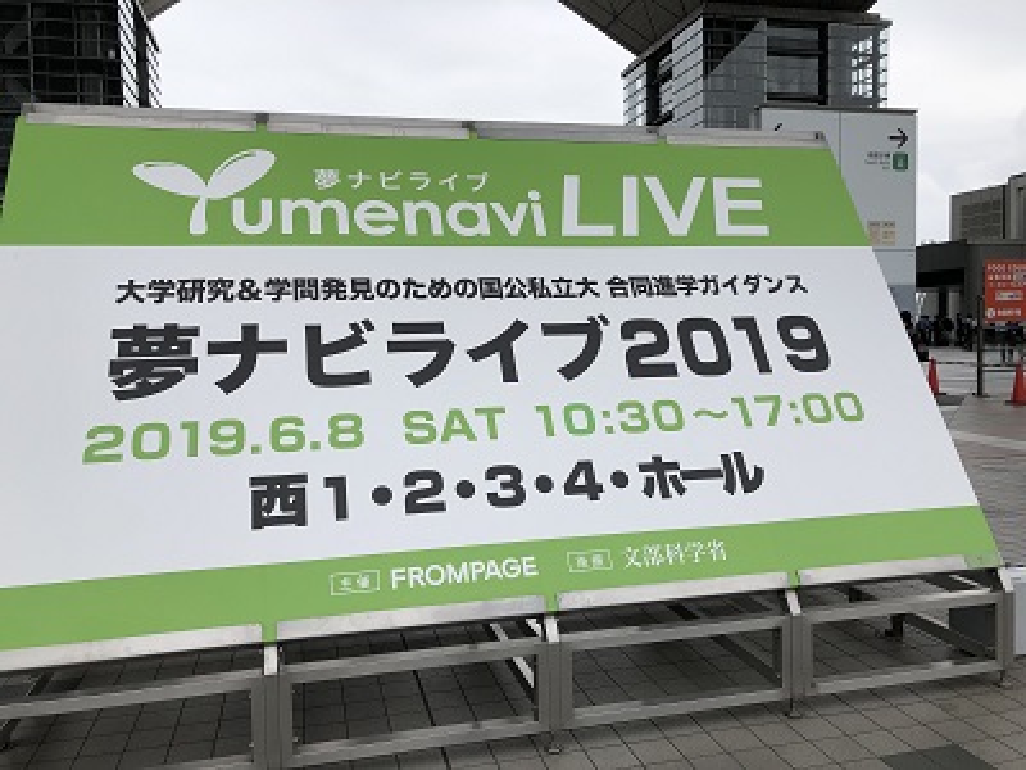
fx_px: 830
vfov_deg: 49.7
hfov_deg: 63.4
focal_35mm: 28
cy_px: 385
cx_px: 513
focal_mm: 3.99
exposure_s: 1/2315
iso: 20
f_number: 1.8
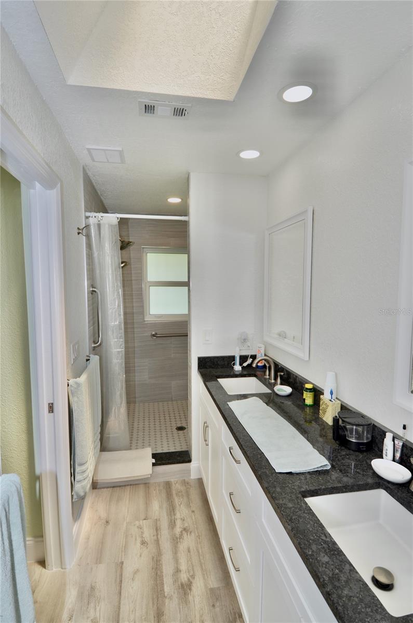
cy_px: 312
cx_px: 206
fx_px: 311
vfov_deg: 90.1
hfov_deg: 67.2
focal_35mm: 18
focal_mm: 12
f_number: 7.1
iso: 100
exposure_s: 1/200
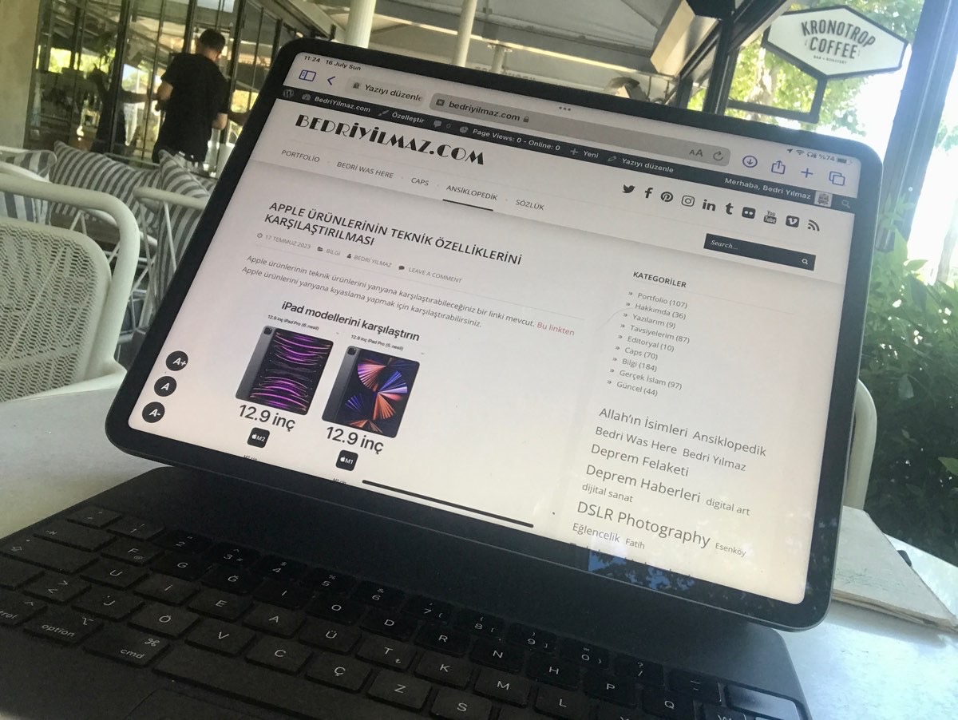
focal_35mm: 32
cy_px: 360
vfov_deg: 44.2
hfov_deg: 56.8
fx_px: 886
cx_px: 479
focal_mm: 2.87
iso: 25
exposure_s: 1/33
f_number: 2.2
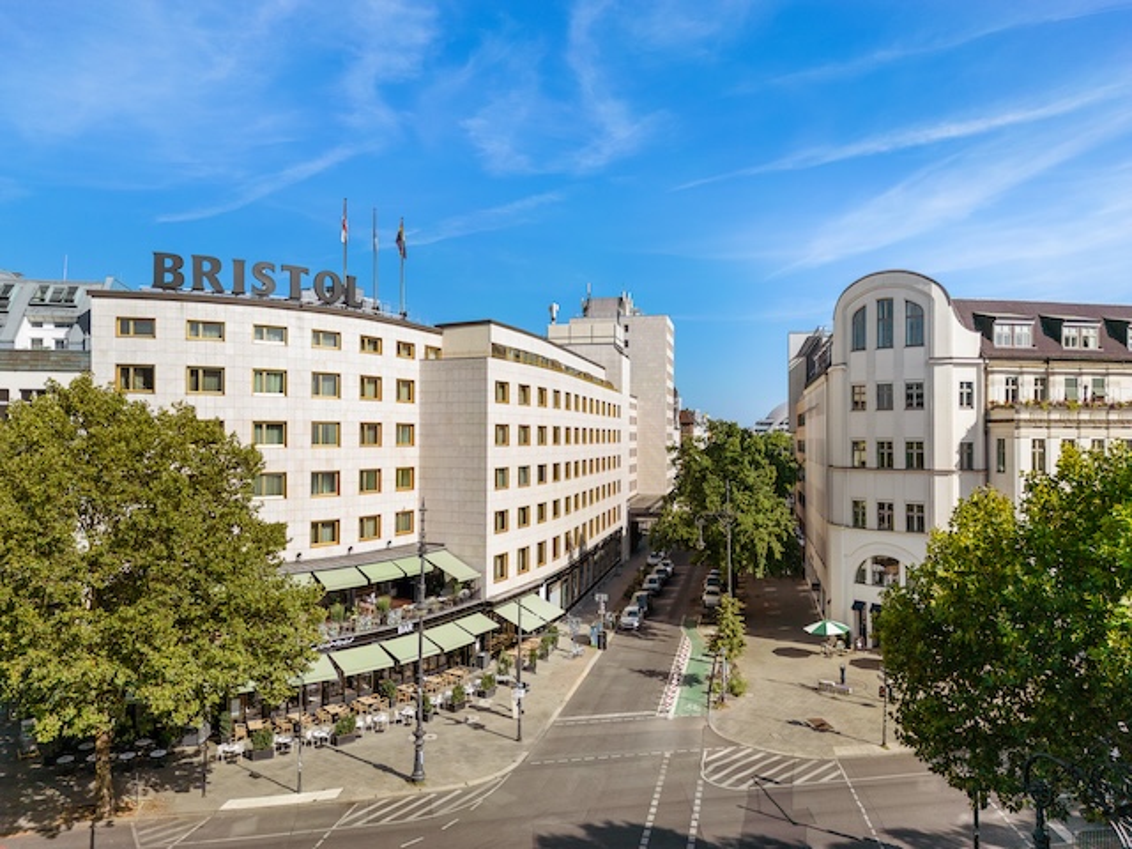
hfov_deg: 71.6
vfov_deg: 56.8
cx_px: 566
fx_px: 785
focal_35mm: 24
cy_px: 424
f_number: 1.7
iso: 100
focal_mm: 6.72
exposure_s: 1/2500
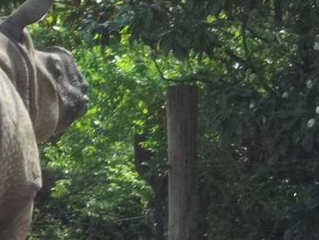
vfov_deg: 3.6
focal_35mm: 416
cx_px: 2
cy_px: 184
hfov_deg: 4.8
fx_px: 3835
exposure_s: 1/160
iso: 64
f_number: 5.2
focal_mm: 17.1
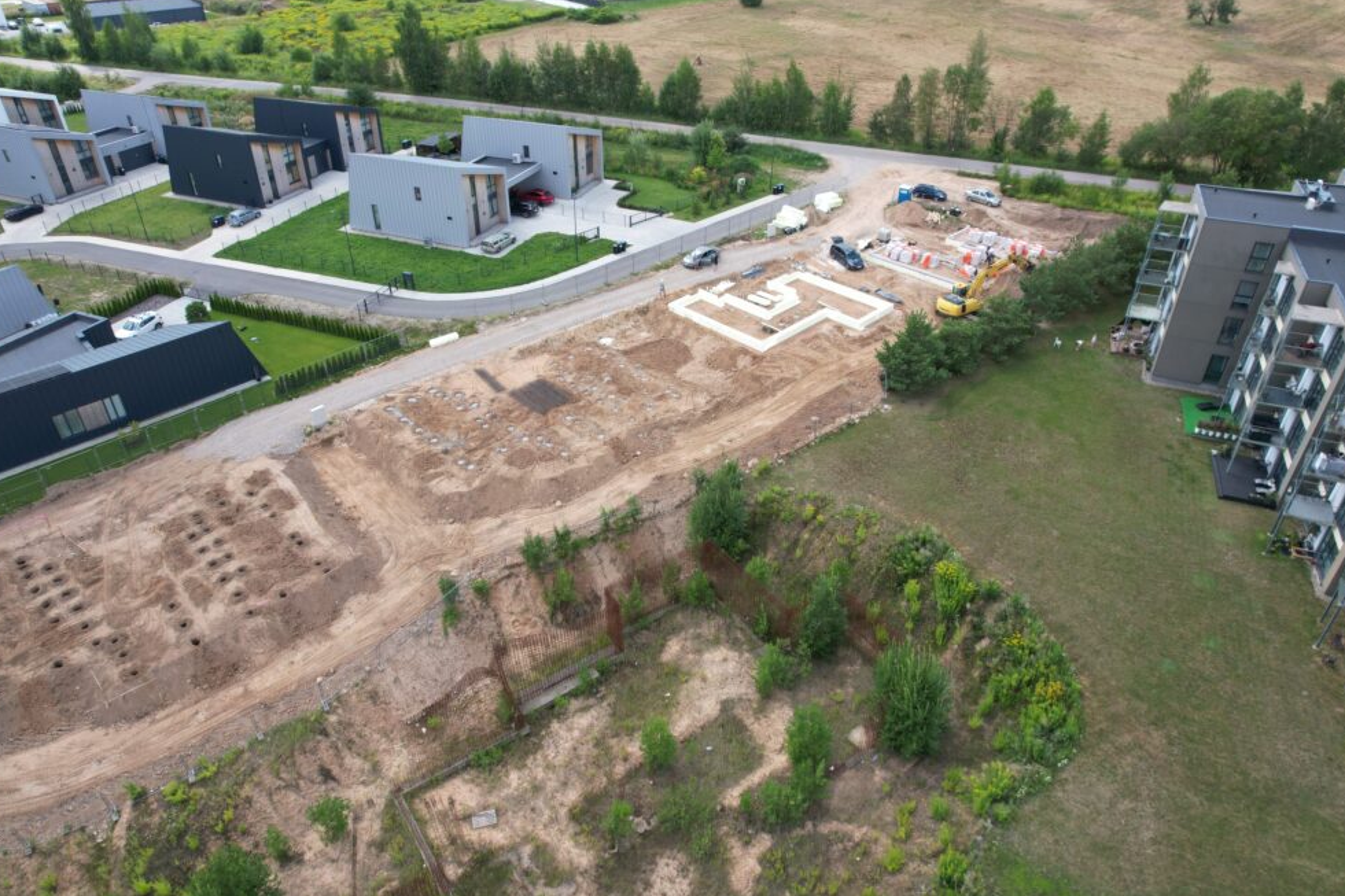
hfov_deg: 76.1
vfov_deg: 55.1
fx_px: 859
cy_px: 433
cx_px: 663
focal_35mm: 23
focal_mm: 8.38
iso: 100
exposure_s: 1/640
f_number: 2.8
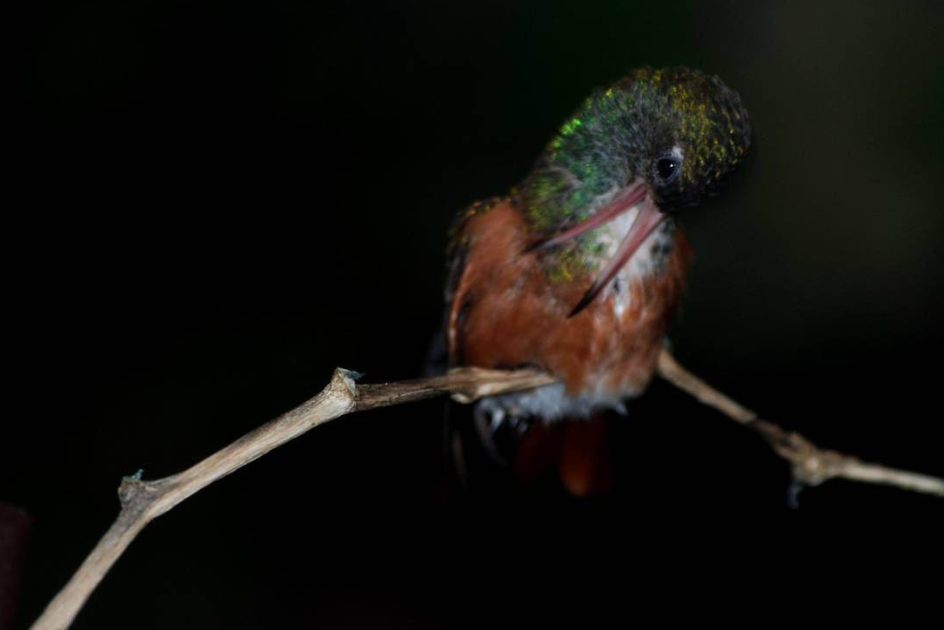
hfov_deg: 4.8
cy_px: 302
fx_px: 11323
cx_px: 553
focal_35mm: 432
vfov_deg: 3.2
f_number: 5
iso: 200
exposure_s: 1/60
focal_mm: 195
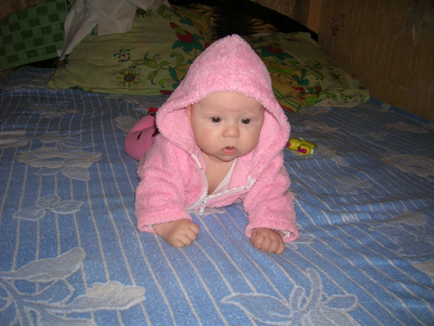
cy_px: 163
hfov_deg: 53.9
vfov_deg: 41.8
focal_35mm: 34
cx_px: 217
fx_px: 426
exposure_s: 1/60.1
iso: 50
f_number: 2.9
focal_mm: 5.7
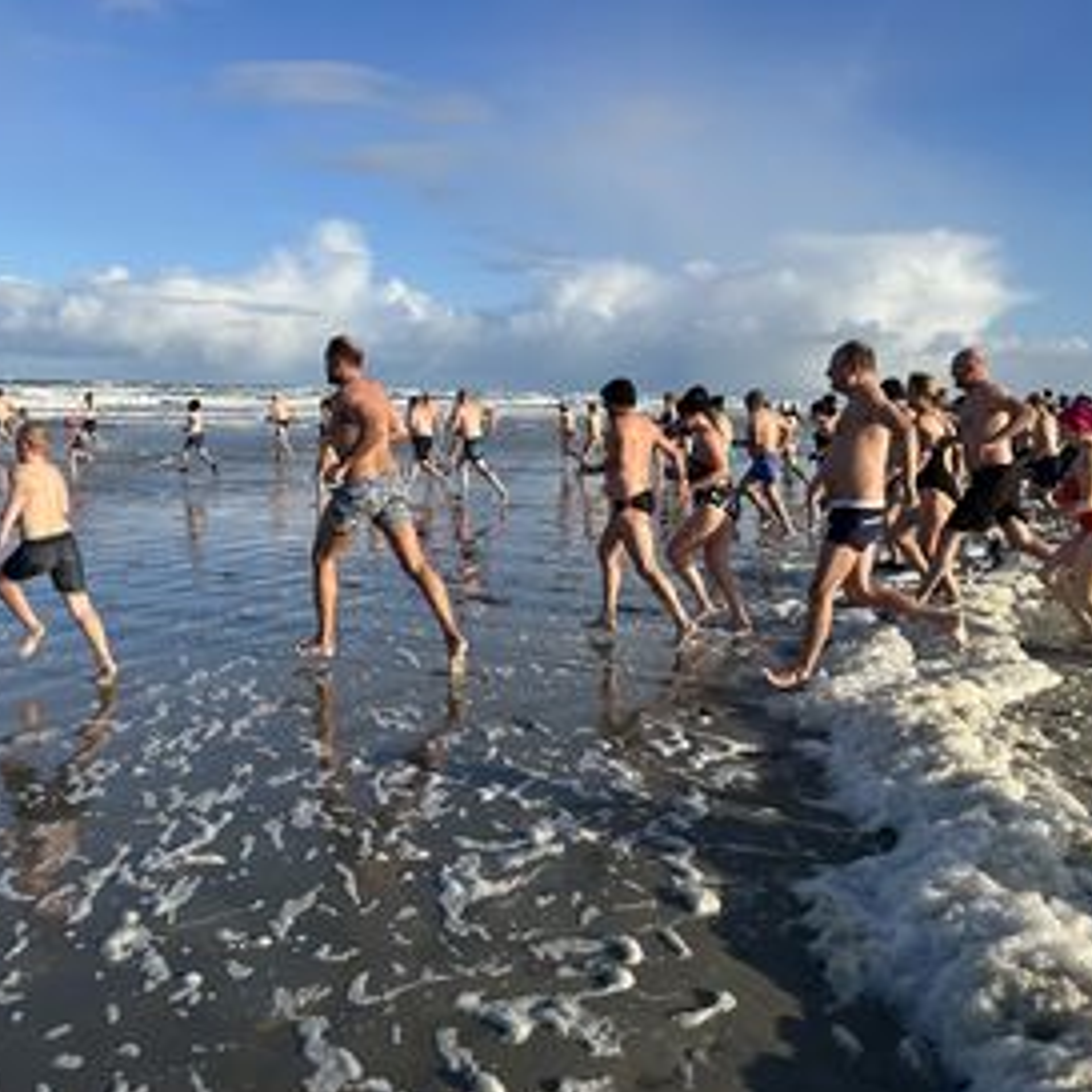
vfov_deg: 49.7
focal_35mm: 33
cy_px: 520
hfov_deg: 49.6
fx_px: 1178
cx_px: 464
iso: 50
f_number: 1.5
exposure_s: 1/4115
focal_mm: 5.7
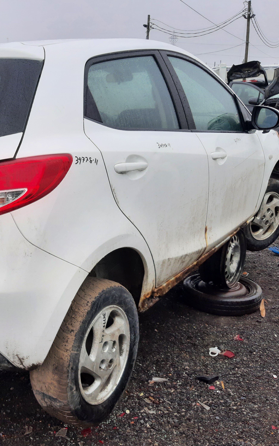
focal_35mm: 37
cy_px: 222
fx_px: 450
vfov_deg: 52.7
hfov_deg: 32.9
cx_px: 35
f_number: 1.7
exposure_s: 1/212
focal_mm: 3.92
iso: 40
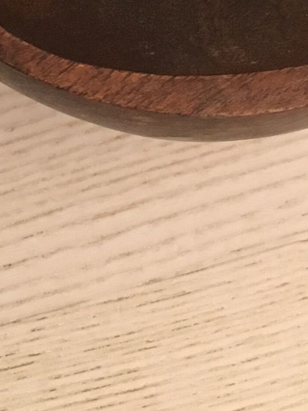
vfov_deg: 15.0
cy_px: -163
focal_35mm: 124
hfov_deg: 11.9
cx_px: 169
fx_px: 1471
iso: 250
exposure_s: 1/33
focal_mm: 4.15
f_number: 2.2
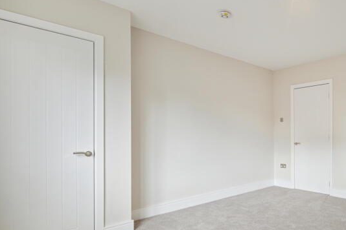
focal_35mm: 23
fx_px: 221
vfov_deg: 54.8
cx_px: 279
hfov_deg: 68.5
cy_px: 135
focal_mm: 12
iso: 100
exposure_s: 1/15
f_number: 8
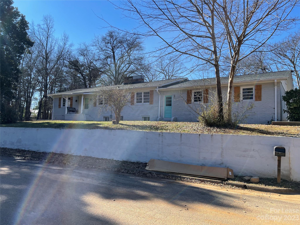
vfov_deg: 53.1
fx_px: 225
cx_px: 150
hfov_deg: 67.3
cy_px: 112
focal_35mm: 26
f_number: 1.6
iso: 32
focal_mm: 5.1
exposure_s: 1/1821
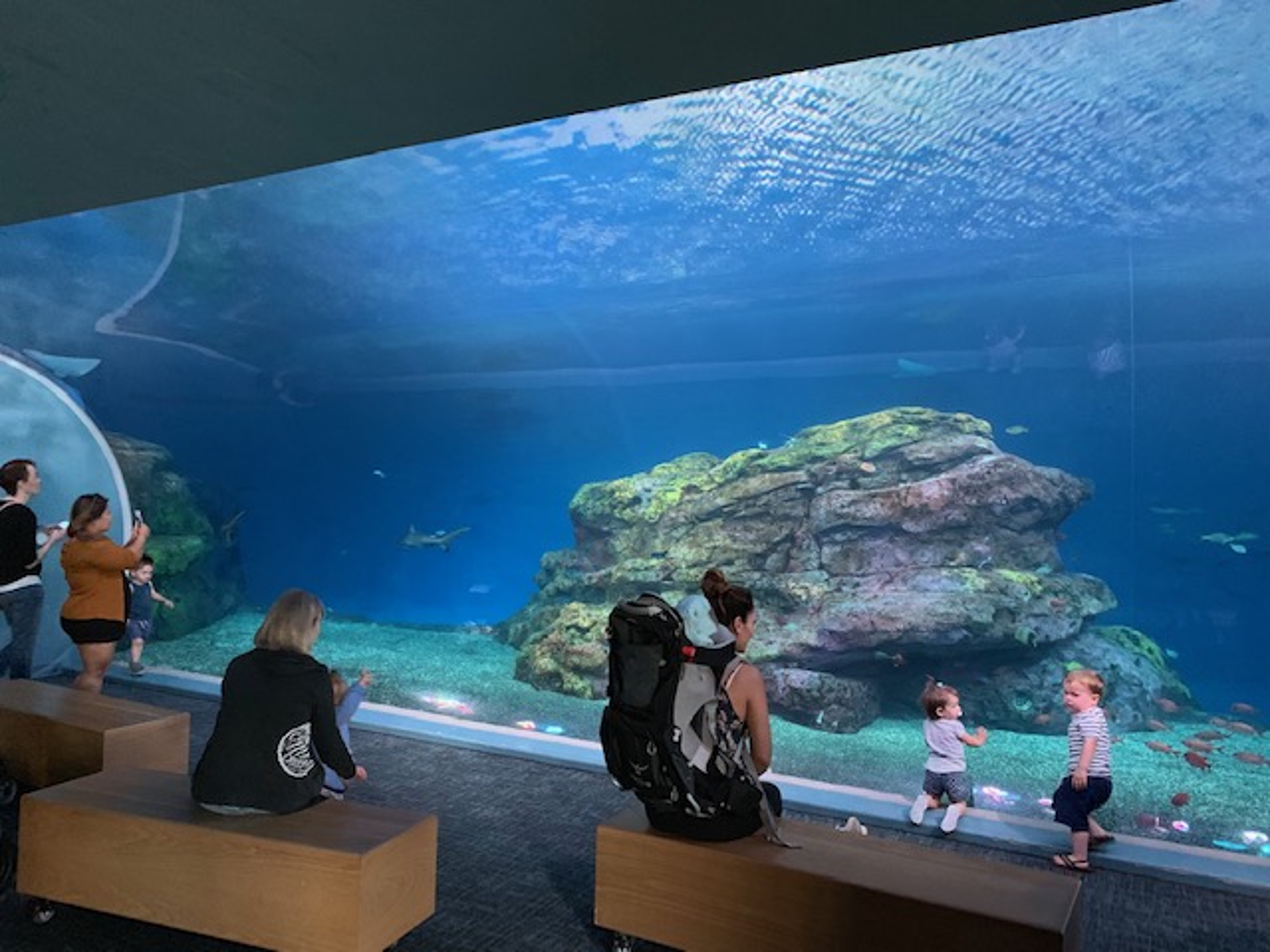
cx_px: 635
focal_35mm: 26
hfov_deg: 67.3
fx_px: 954
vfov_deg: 53.1
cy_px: 476
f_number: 1.8
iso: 800
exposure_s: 1/29
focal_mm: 4.25
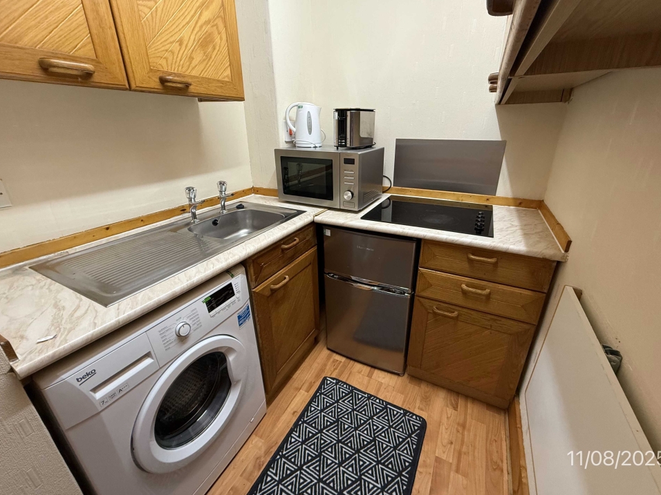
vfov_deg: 81.7
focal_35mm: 15
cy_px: 232
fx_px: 286
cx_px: 344
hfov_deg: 98.1
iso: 250
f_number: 2.2
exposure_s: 1/50
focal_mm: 2.22
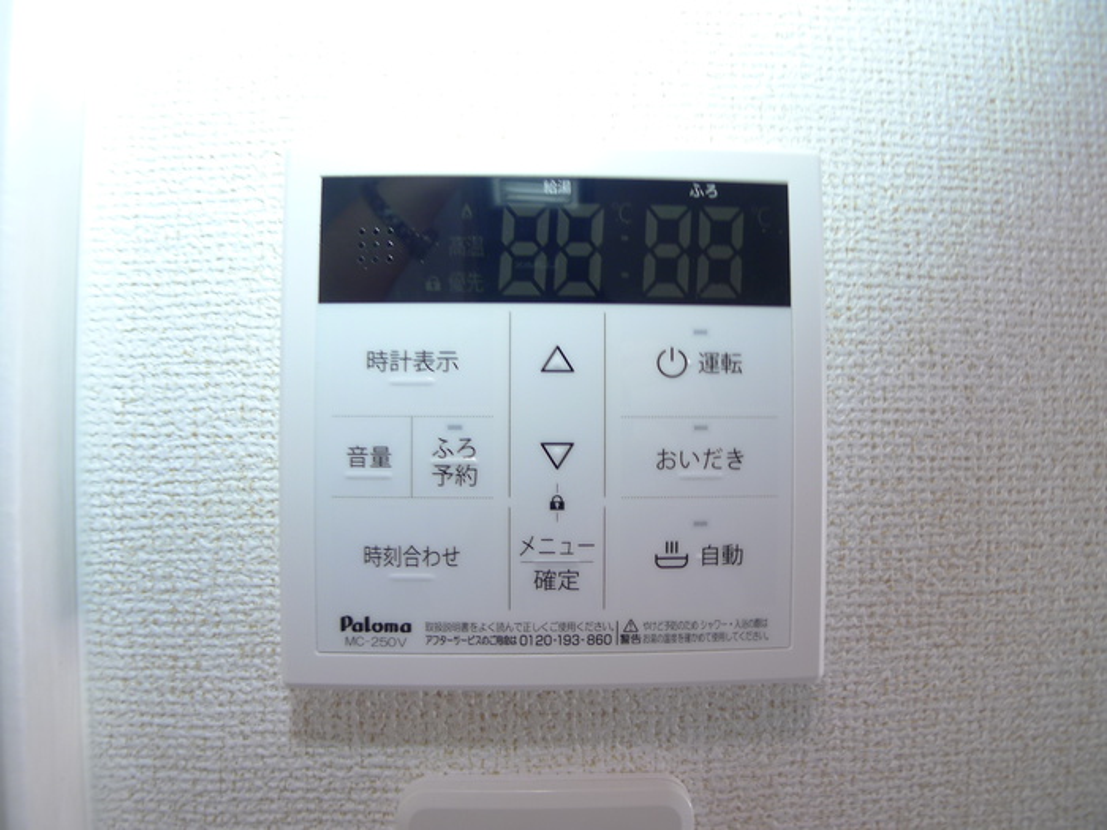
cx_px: 554
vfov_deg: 56.8
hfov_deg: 71.6
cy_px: 415
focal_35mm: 24
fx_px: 768
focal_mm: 5.1
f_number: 2
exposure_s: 1/13
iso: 80
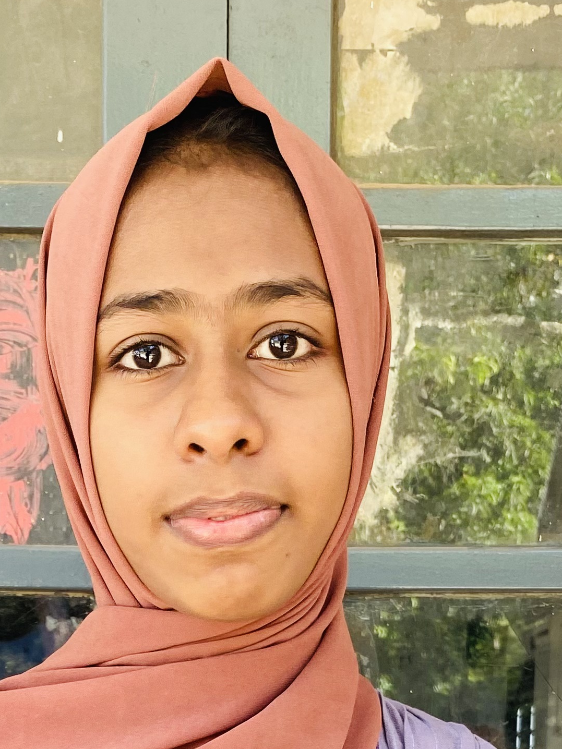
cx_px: 195
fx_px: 1580
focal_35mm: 73
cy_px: 1003
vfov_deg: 23.3
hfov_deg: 20.1
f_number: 1.8
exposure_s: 1/122
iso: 64
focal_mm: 4.25
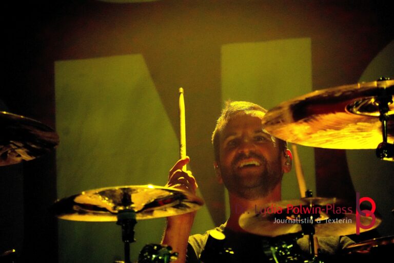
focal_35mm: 294
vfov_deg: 4.7
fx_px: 3217
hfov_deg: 7.0
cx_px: 197
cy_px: 132
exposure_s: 1/125
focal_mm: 196
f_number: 6.3
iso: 6400
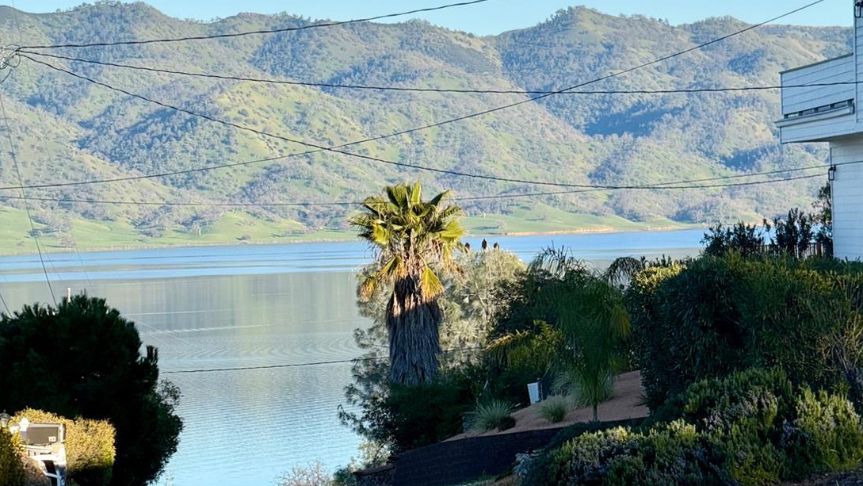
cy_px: 223
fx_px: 4120
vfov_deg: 6.7
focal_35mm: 180
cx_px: 419
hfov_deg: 12.0
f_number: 2.8
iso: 50
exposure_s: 1/1271
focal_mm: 15.66
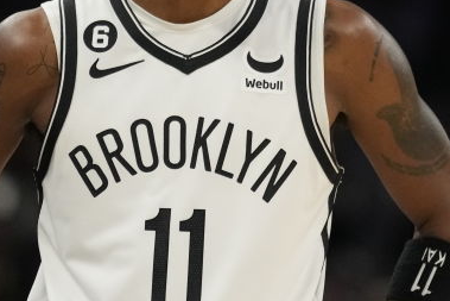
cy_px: 90
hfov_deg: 2.5
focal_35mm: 810
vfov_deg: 1.7
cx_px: 317
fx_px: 10128
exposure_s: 1/2000
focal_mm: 200
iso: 4000
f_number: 2.8
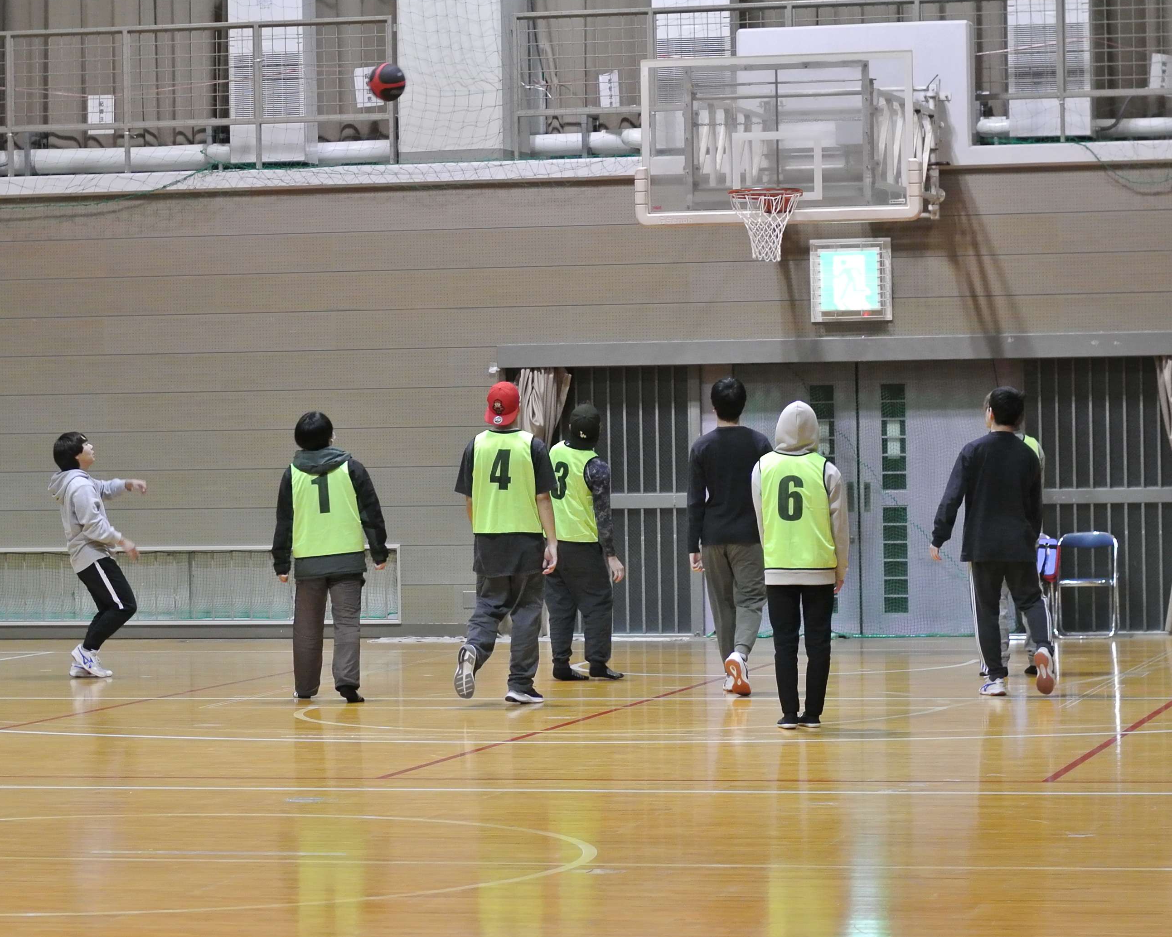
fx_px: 4197
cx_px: 563
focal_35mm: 121
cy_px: 422
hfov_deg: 15.9
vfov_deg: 12.7
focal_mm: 32
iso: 800
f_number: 2.2
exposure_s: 1/160
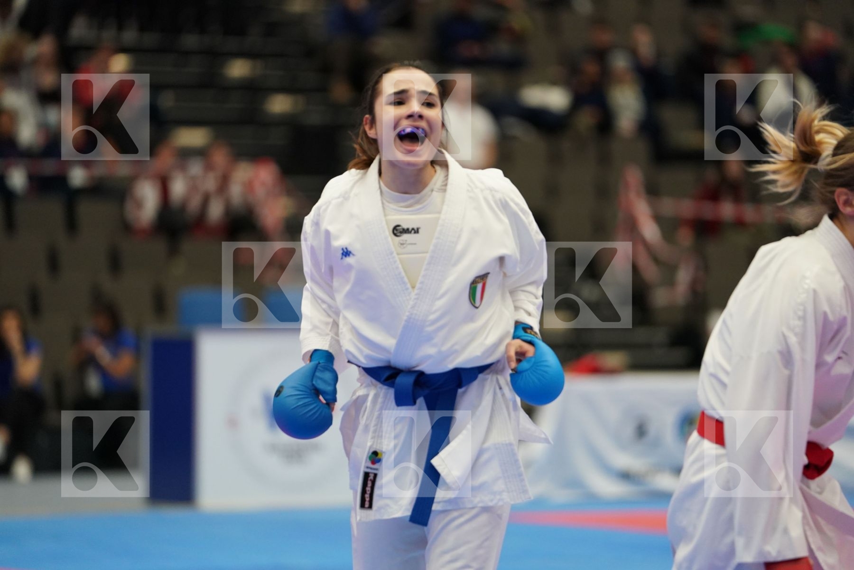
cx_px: 427
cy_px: 285
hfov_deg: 10.3
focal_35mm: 200
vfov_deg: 6.9
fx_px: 4744
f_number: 2.8
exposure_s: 1/1000
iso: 2500
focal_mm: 200
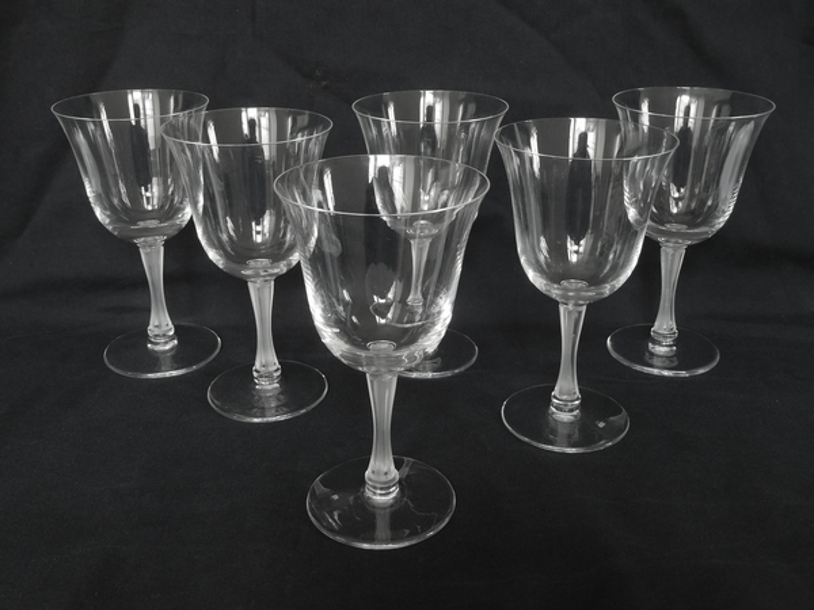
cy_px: 305
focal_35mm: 35
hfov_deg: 52.6
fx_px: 823
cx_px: 407
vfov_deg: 40.7
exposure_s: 1/30
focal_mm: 6.2
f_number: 3.8
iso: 180
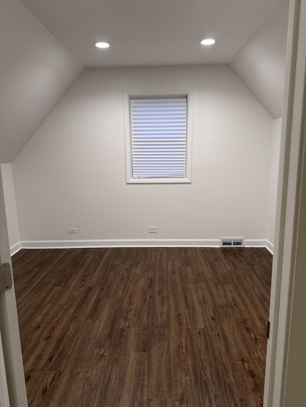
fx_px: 283
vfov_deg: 71.6
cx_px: 153
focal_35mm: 24
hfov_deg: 56.8
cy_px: 204
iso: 200
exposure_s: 1/120
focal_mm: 6.76
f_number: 1.78
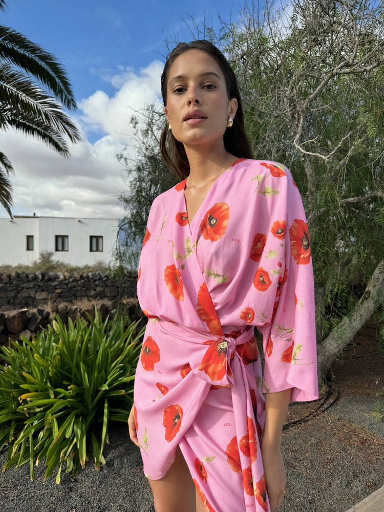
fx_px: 355
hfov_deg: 56.8
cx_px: 192
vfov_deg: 71.6
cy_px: 256
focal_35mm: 24
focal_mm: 6.76
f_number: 1.78
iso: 80
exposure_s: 1/3096
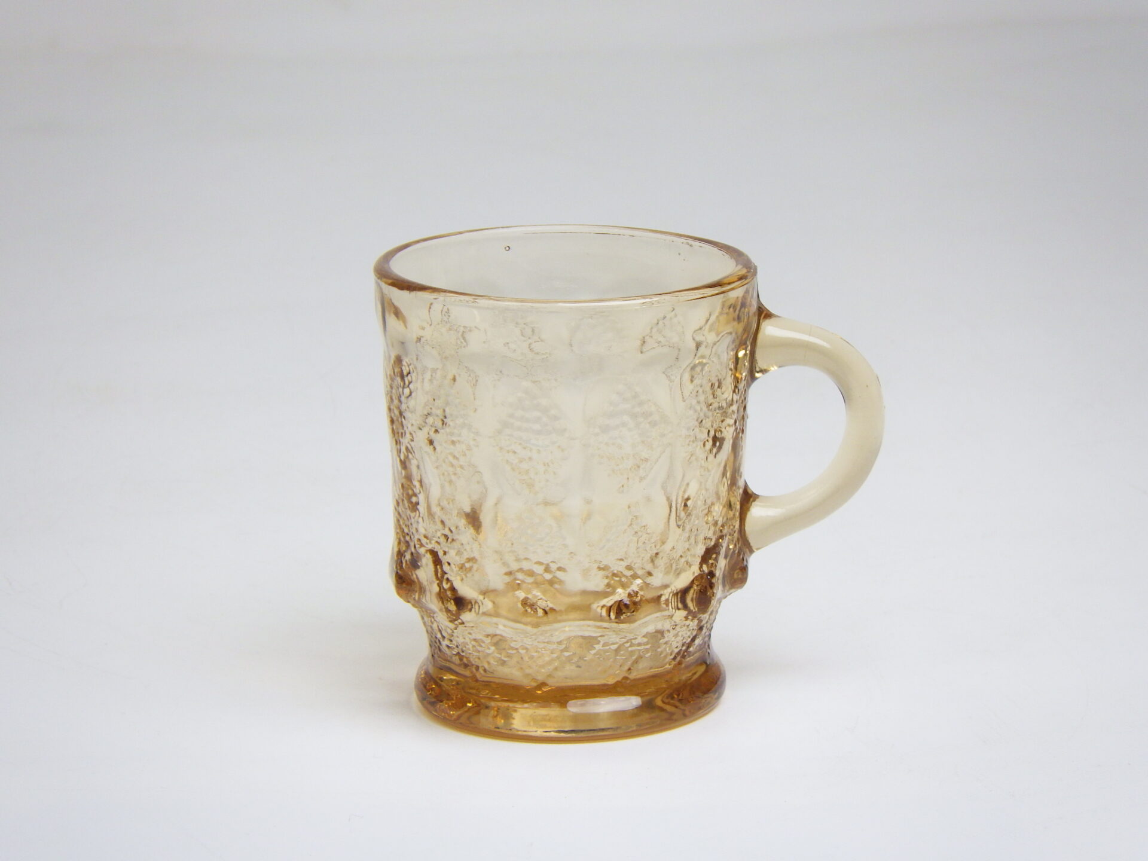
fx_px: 4643
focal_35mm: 140
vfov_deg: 10.6
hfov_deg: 14.1
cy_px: 430
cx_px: 574
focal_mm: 25
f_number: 5.5
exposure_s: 1/40
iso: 125
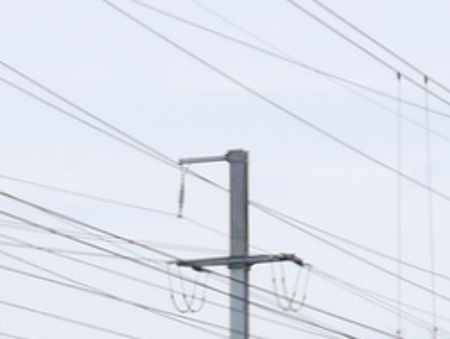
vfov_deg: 4.9
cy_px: 801
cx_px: -106
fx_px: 3853
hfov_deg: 6.6
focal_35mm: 296
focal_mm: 31
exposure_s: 1/160
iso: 160
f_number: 6.3
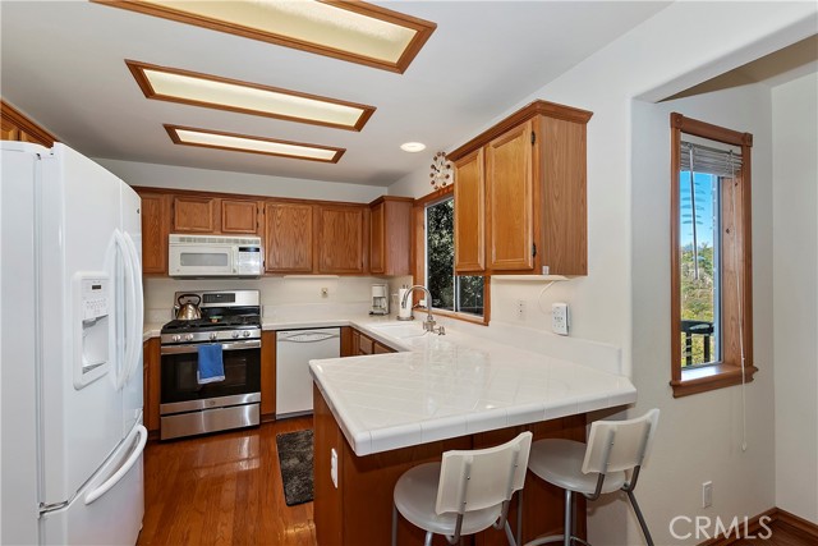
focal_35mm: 15
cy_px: 273
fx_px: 341
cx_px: 409
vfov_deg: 77.4
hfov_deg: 100.4
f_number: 8
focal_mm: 10
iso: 320
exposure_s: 1/30
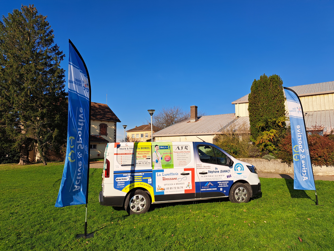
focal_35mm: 24
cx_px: 167
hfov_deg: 71.6
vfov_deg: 56.8
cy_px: 126
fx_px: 232
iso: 50
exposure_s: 1/1757
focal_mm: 5.23
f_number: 1.8
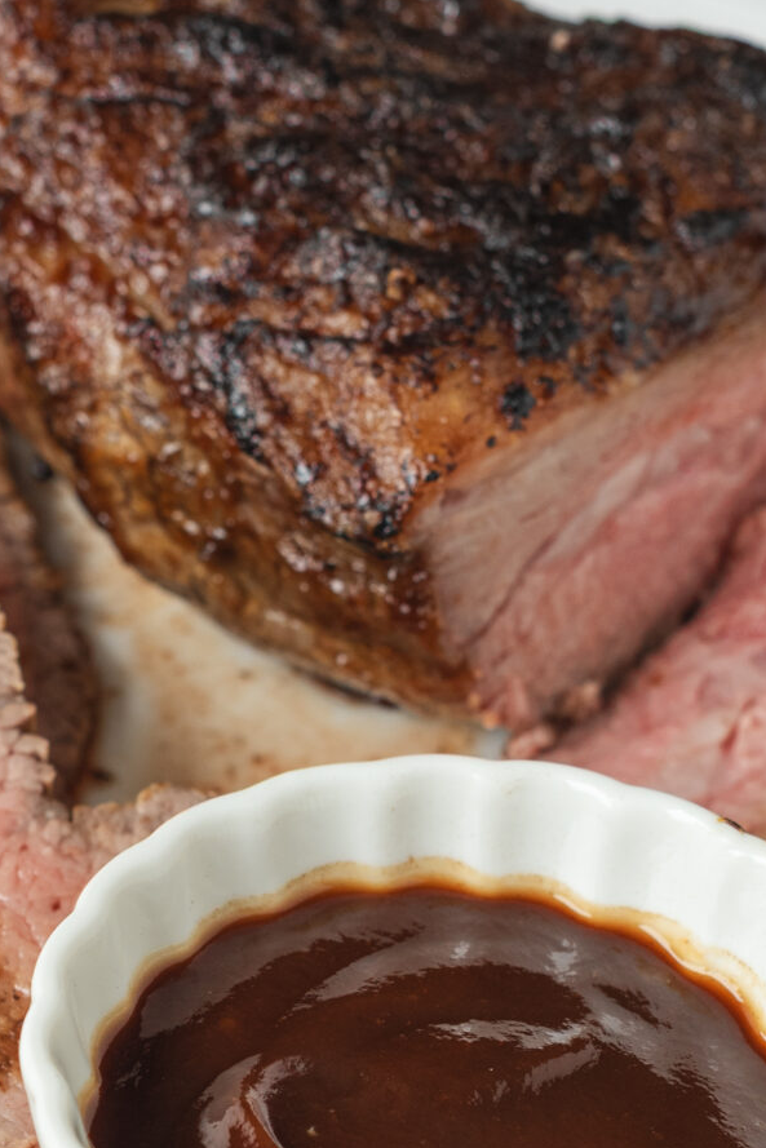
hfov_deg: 9.5
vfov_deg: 14.2
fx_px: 4594
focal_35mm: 144
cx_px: 85
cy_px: 842
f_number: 5.6
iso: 200
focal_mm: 50
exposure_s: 1/8
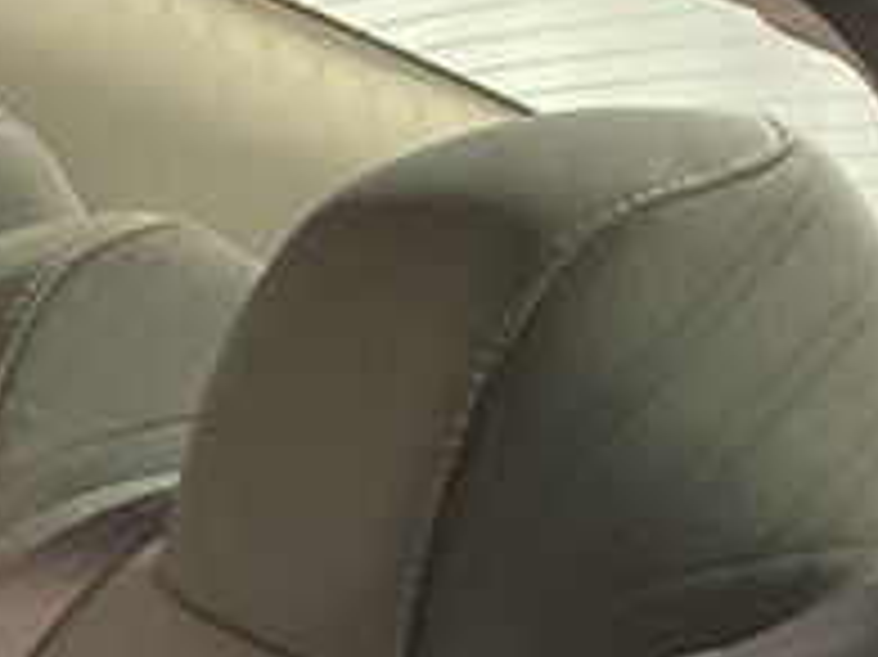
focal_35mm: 143
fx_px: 3625
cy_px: 1418
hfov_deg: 11.5
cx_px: -1189
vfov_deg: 9.5
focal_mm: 3
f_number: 1.8
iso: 320
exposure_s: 1/30
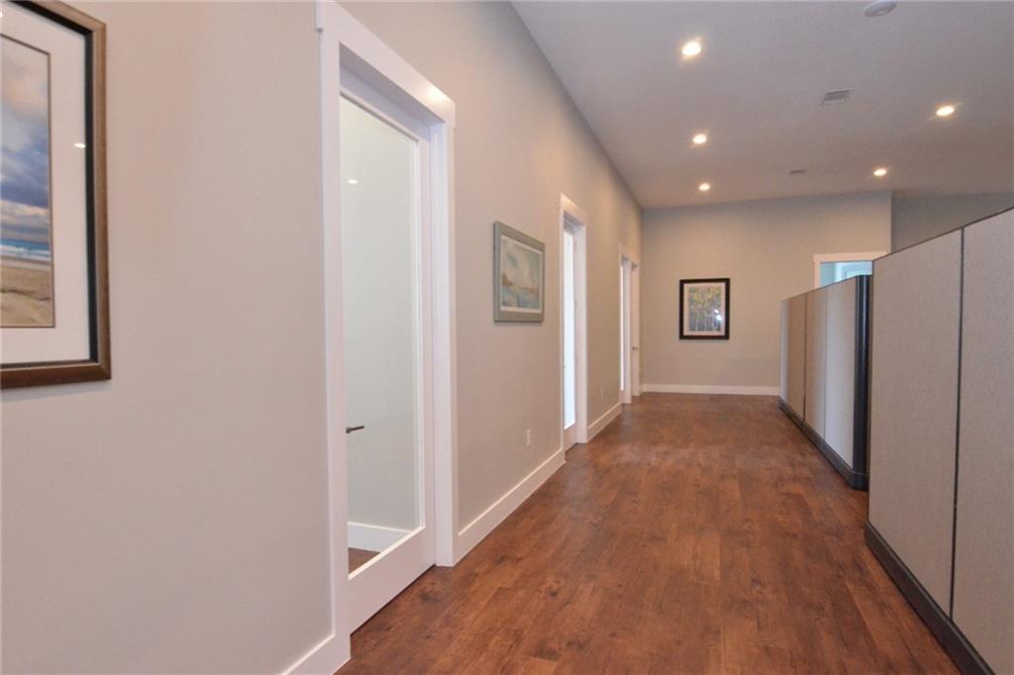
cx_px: 507
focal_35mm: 20
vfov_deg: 63.2
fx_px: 549
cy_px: 338
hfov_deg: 85.4
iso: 4000
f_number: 6.3
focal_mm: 13
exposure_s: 1/80
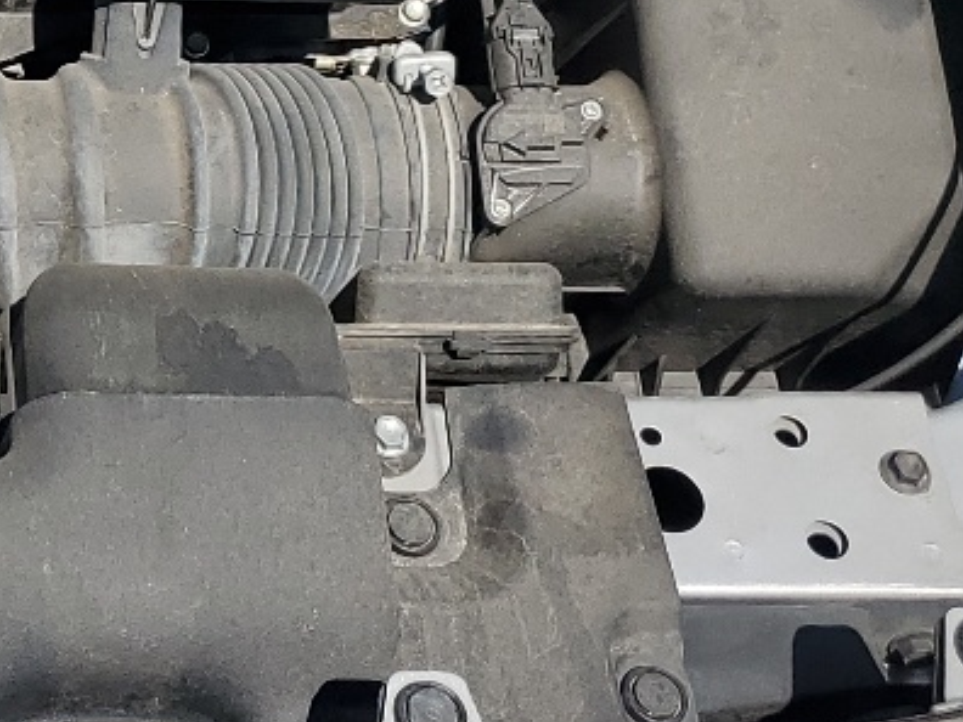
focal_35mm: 105
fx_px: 2921
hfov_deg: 16.8
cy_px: -124
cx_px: -528
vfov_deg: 13.7
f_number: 1.5
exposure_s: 1/5000
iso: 50
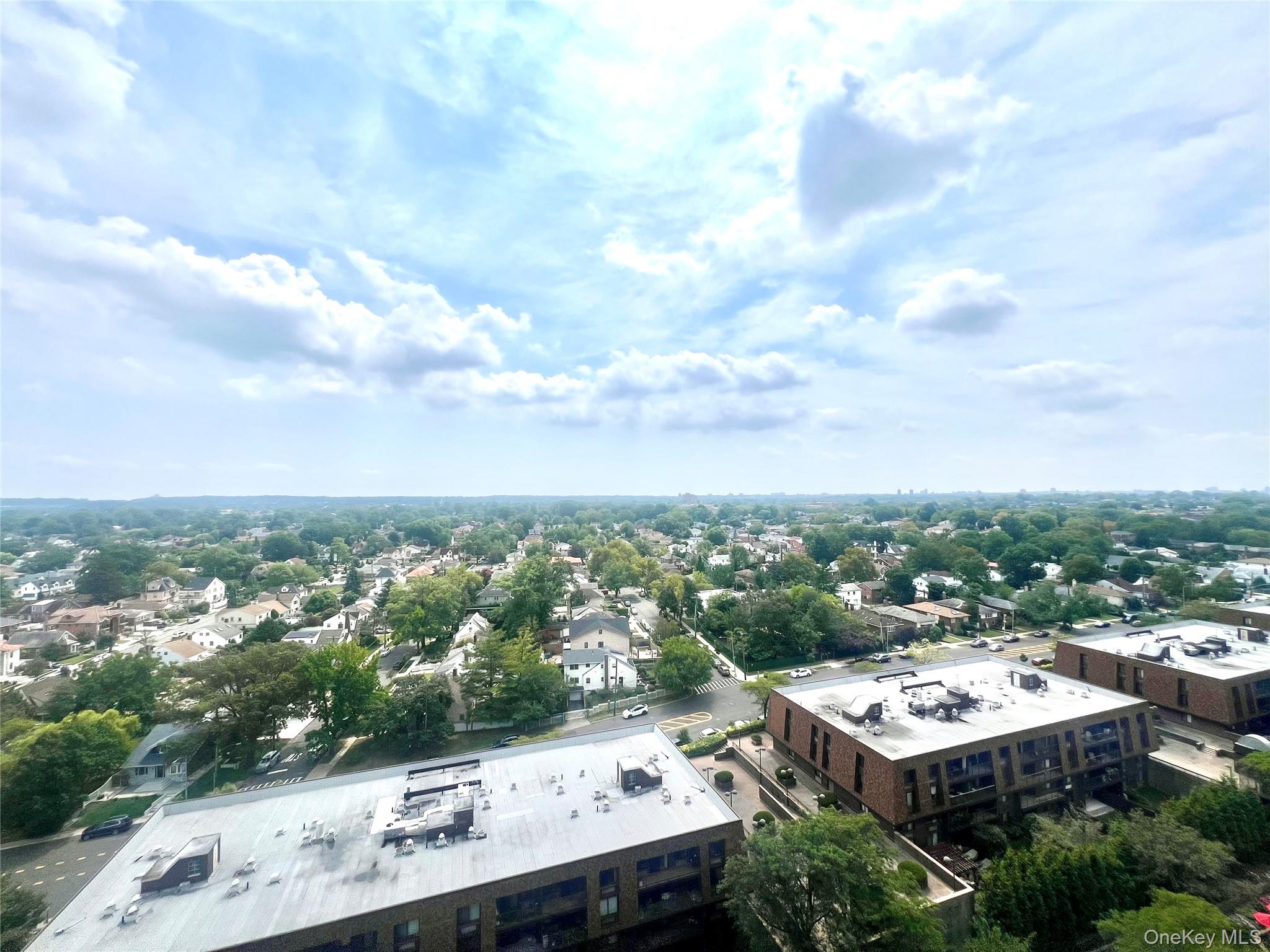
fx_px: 477
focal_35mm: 13
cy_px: 476
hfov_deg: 106.2
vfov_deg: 89.9
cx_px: 635
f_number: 1.8
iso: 32
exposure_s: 1/4219
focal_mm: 1.57
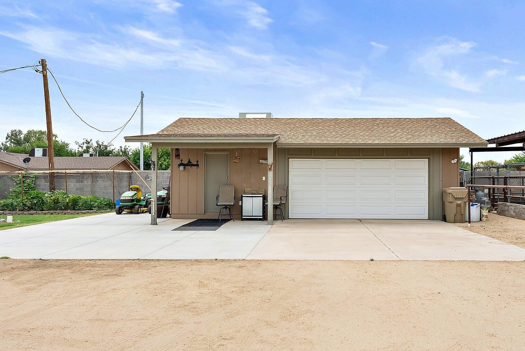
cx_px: 303
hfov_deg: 61.6
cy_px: 183
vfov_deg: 43.6
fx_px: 438
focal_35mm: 30
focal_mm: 24
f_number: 8
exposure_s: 1/2000
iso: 800
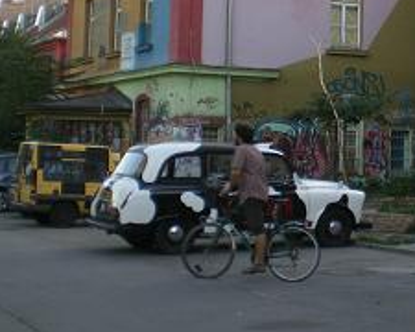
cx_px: 424
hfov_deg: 21.2
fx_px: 1069
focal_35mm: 87
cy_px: 53
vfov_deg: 17.5
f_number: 3.1
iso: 64
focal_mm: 6.3
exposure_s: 1/80
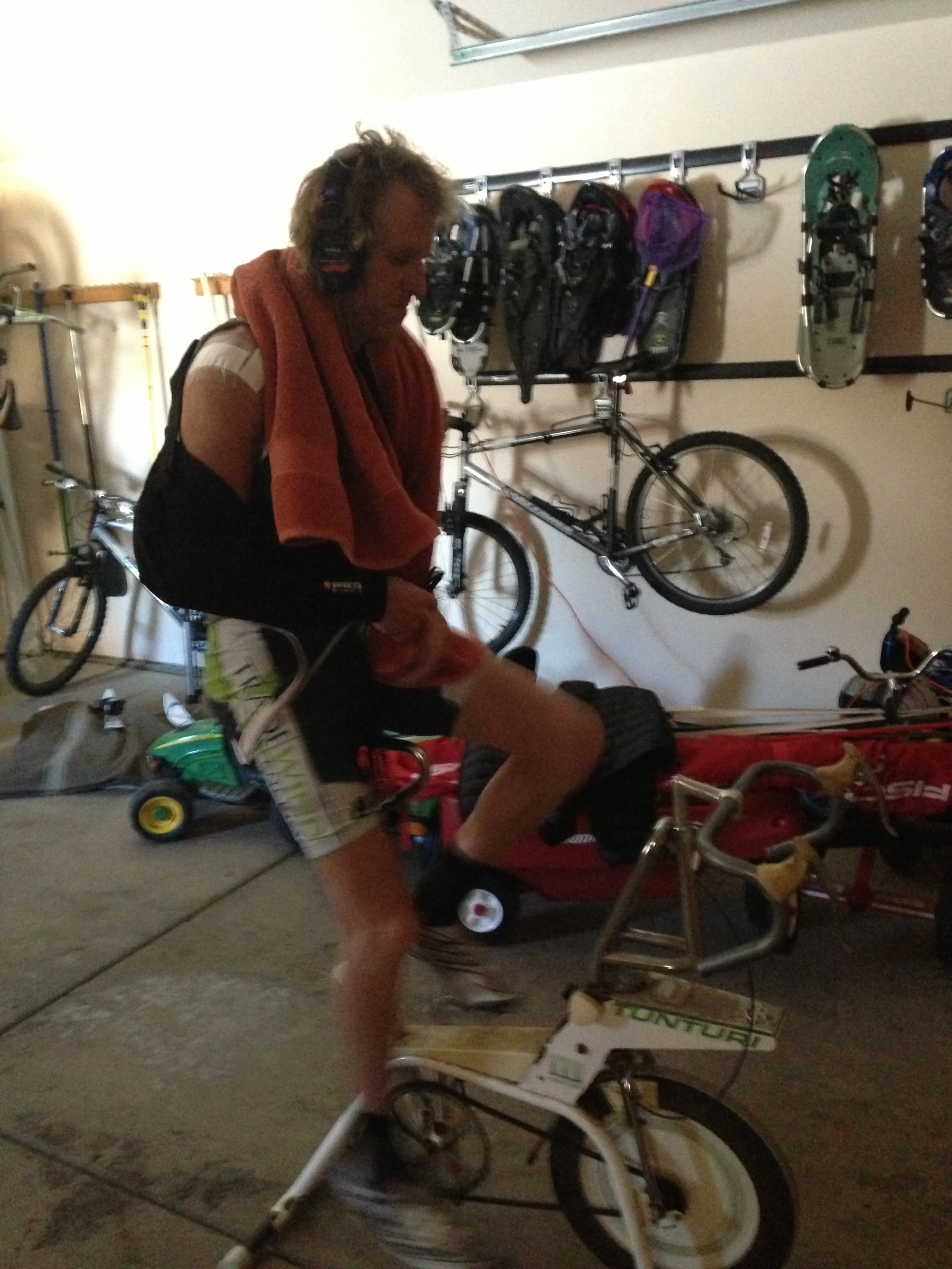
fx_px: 1210
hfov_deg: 42.9
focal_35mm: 33
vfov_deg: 55.4
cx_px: 476
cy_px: 634
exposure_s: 1/15
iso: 800
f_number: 2.4
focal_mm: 4.13
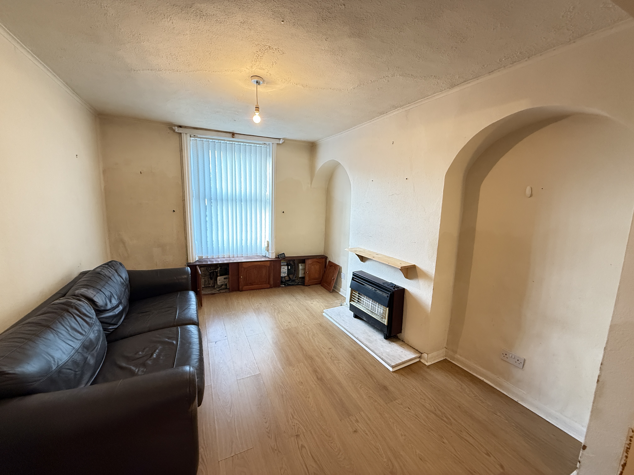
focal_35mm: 14
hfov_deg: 102.1
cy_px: 238
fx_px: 256
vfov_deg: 85.7
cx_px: 317
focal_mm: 2.22
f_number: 2.2
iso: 500
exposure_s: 1/50
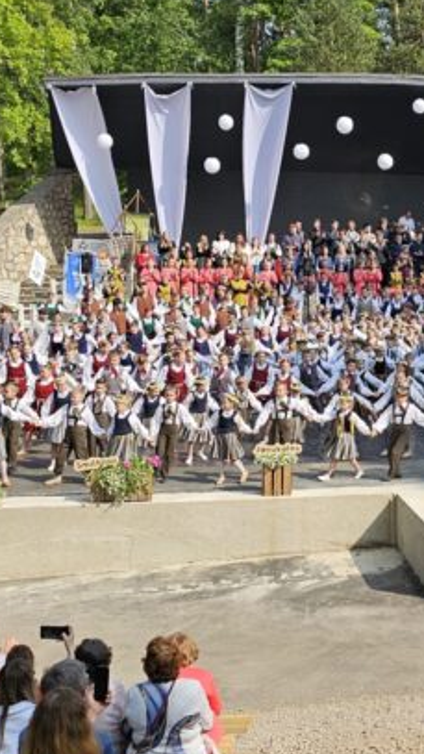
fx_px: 1259
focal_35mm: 63
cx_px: 450
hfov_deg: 18.5
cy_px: 363
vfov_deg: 33.3
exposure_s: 1/598
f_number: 1.7
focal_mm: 6.3
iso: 10
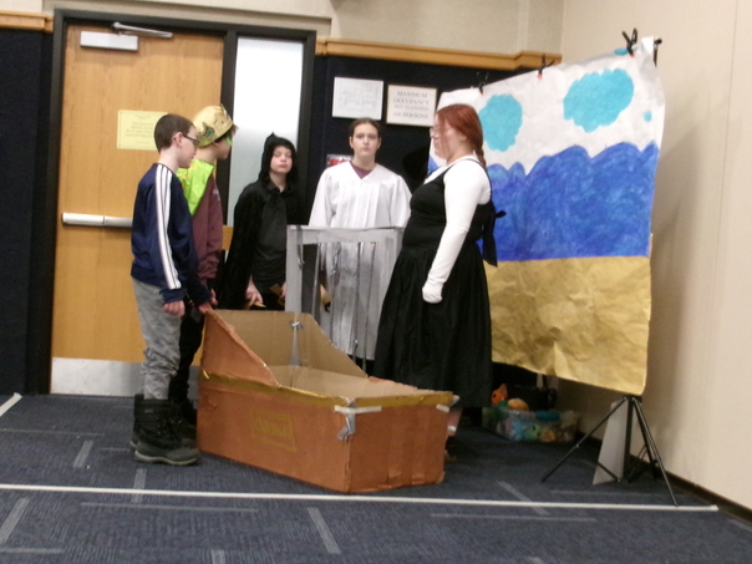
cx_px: 326
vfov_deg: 25.6
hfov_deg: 33.7
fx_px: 1238
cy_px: 331
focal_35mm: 57
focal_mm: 7.8
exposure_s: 1/17
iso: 678
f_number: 4.7
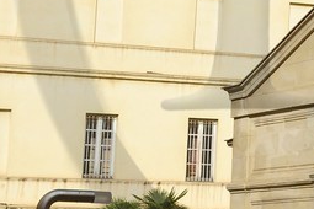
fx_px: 1753
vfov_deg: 6.8
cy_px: -91
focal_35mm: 201
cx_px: 510
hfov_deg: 9.8
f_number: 14
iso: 200
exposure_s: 1/250
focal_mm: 32
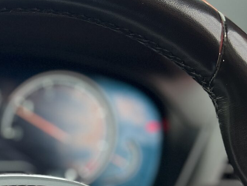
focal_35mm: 97
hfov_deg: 19.3
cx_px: -36
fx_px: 692
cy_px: 275
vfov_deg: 14.3
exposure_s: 1/121
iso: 100
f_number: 1.5
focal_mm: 5.7
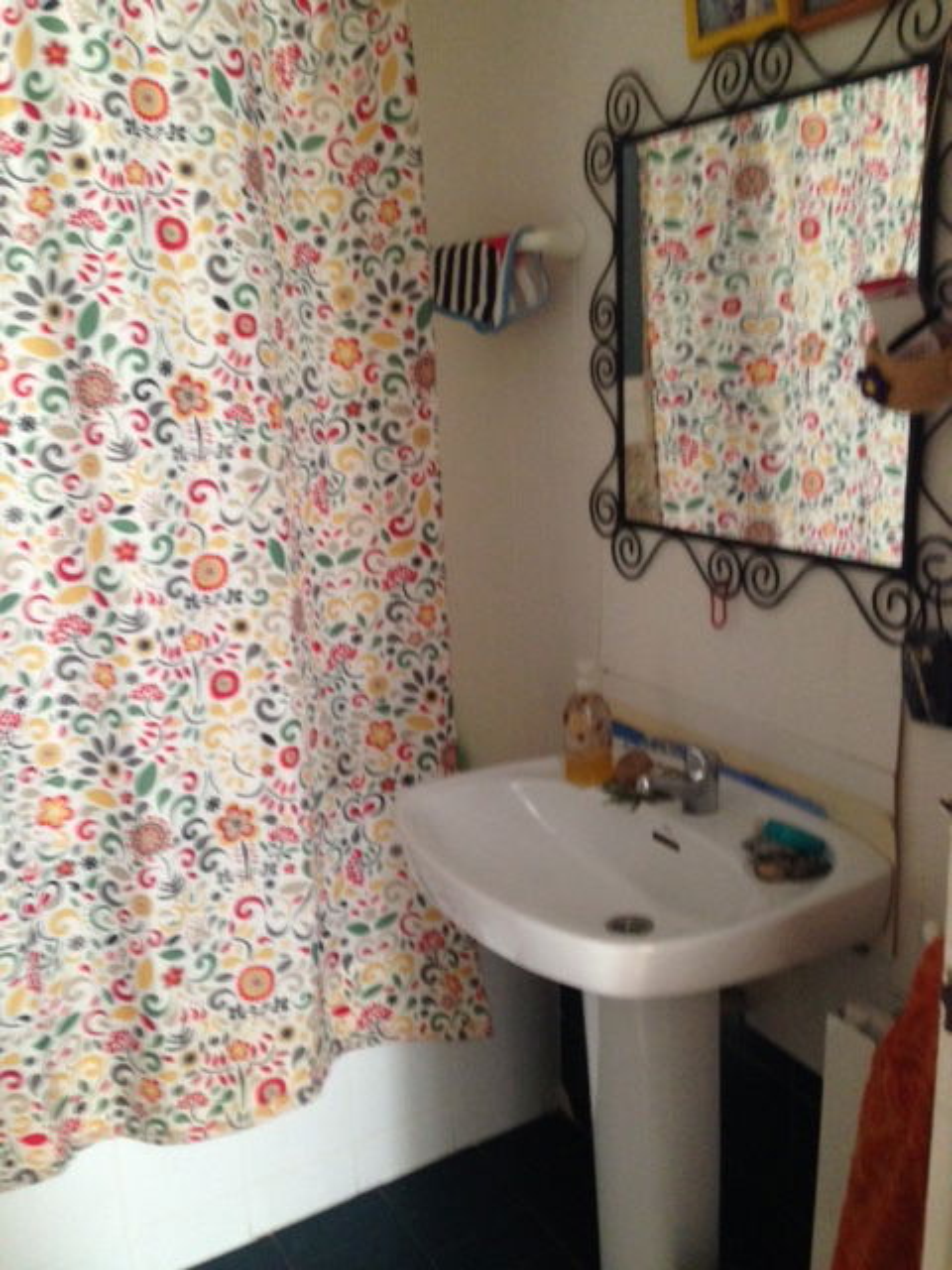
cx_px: 476
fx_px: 1210
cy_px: 635
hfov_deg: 42.9
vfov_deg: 55.4
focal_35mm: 33
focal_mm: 4.12
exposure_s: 1/20
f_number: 2.4
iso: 250
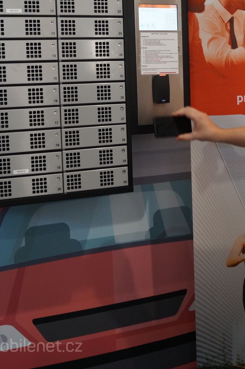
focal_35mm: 51
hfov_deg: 26.4
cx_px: 111
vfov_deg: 38.3
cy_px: 109
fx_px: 521
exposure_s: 1/160
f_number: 4
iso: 1250
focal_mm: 24
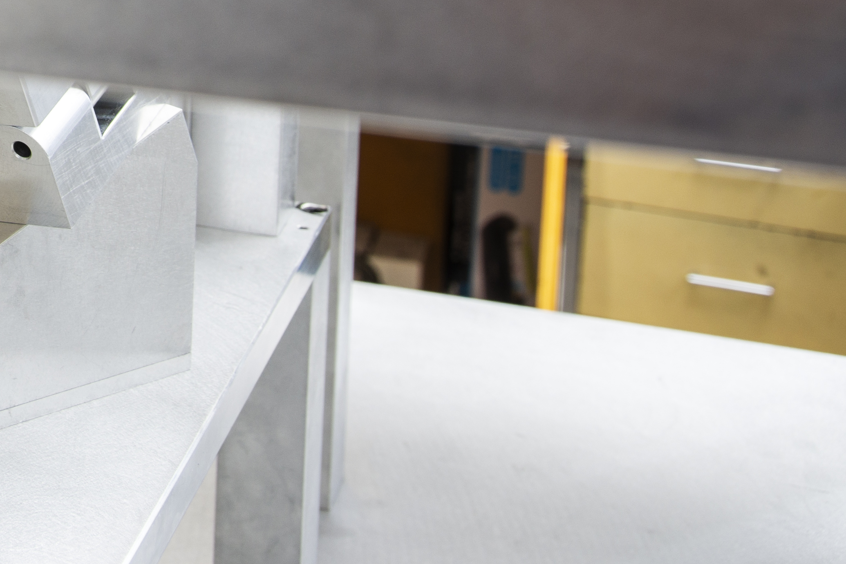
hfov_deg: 21.6
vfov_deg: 15.2
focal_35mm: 85
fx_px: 1997
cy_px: -200
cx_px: -257
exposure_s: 1/40
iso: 125
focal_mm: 30
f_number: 8
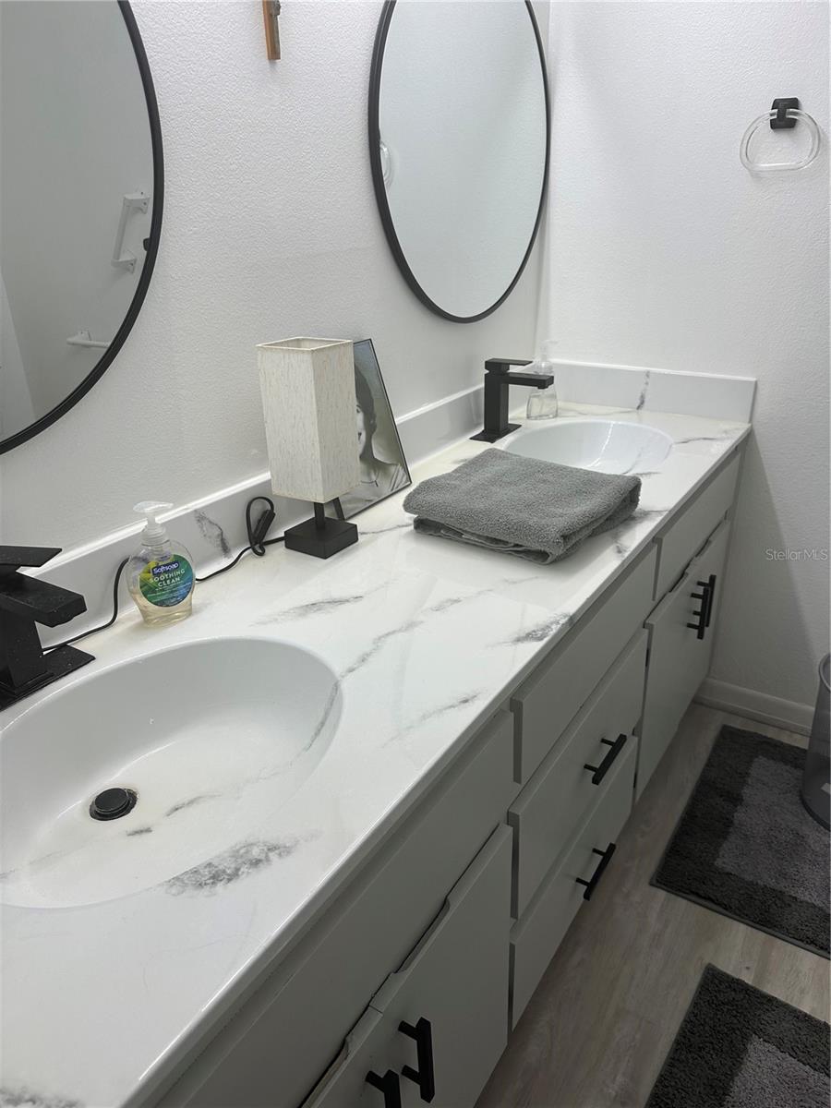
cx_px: 416
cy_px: 554
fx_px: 768
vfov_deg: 71.6
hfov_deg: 56.8
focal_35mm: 24
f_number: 1.78
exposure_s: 1/120
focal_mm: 6.86
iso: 64
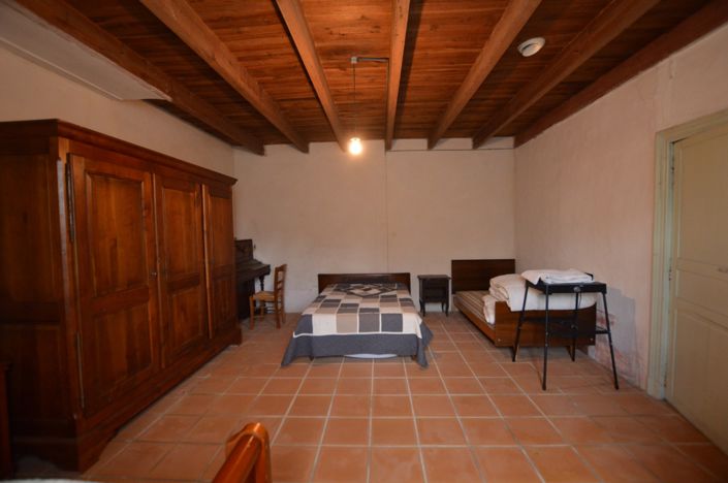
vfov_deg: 77.2
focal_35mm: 15
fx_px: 303
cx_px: 364
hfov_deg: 100.5
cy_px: 242
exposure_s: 1/60
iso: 1100
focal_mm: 10
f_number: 3.5
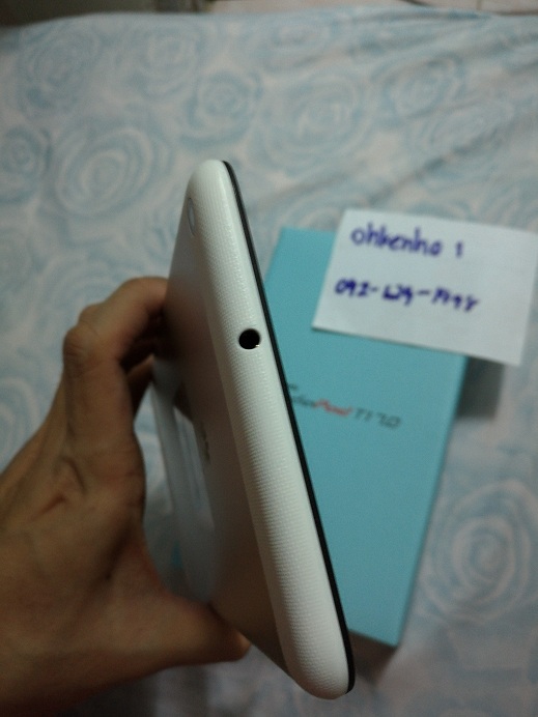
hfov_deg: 51.4
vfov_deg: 65.3
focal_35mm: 27
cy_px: 358
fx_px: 560
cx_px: 269
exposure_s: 1/14.3
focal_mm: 4.04
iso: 800
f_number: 2
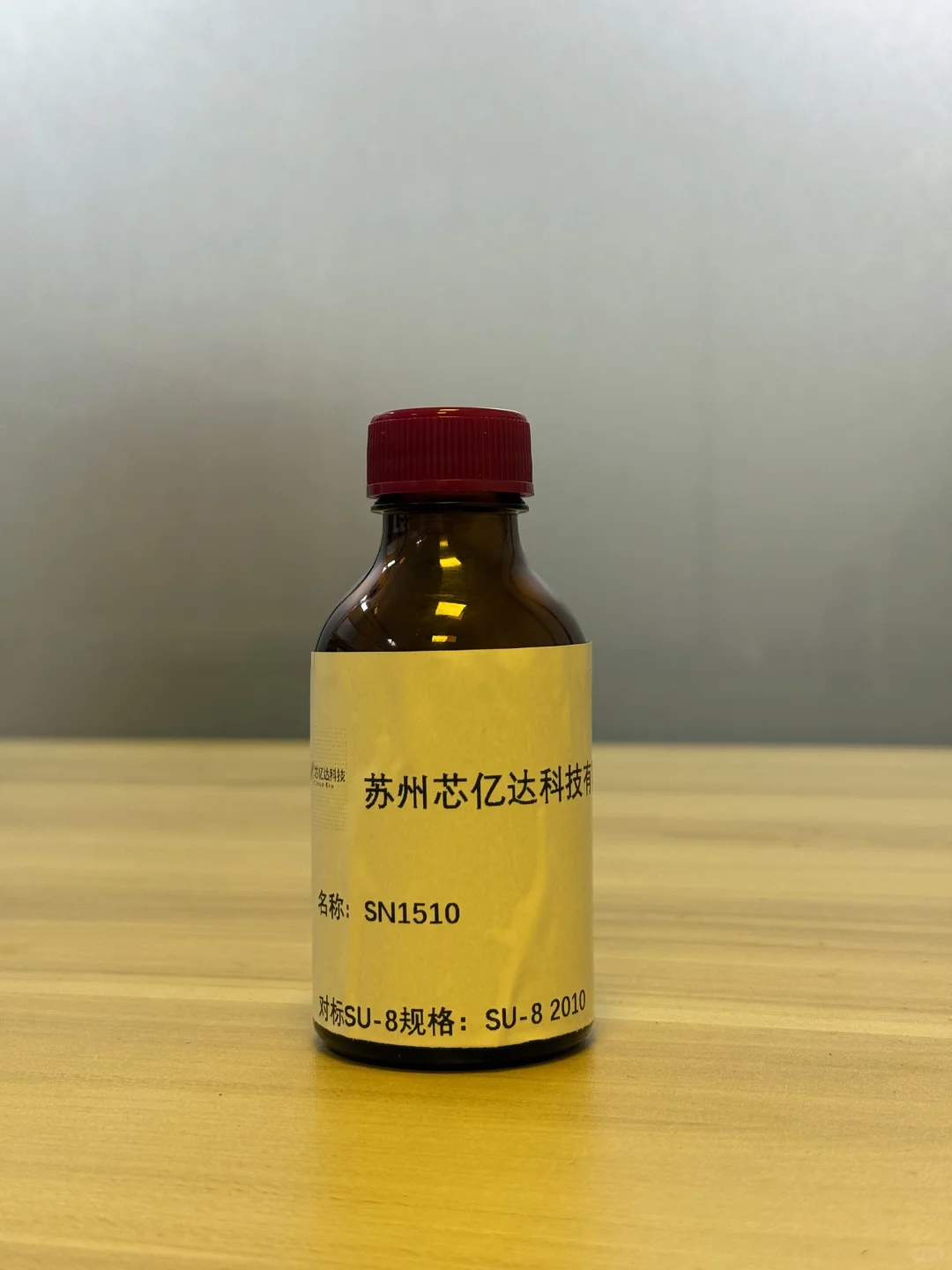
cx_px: 476
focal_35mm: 48
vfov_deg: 39.7
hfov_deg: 30.3
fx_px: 1760
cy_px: 635
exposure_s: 1/50
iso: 64
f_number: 1.78
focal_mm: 6.76
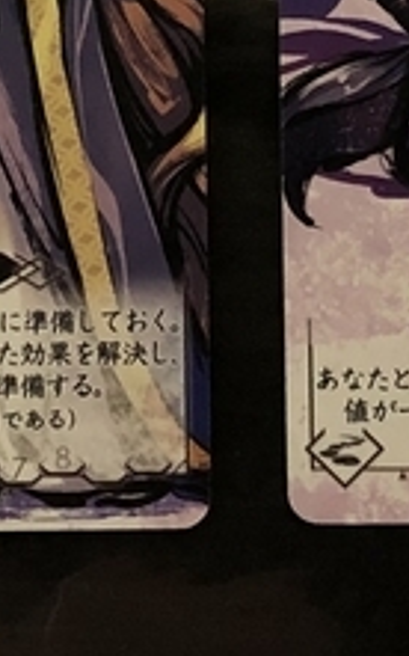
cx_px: -110
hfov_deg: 8.0
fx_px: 2873
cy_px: -205
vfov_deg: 12.6
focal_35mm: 161
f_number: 1.8
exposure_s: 1/9
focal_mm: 4
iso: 100
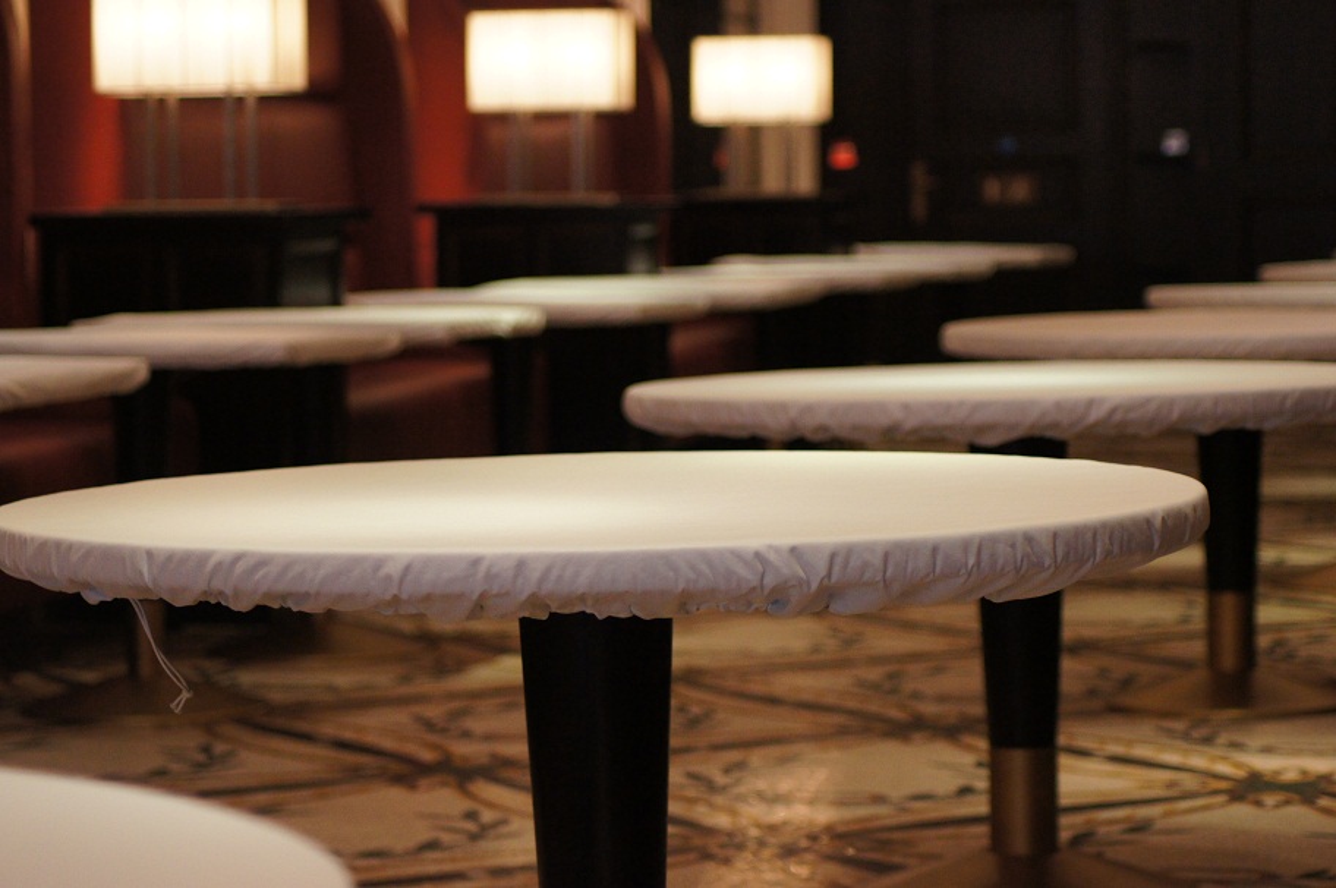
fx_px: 3892
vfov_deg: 13.0
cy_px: 444
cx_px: 668
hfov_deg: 19.5
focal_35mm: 105
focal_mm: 70
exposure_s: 1/100
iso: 1600
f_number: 4
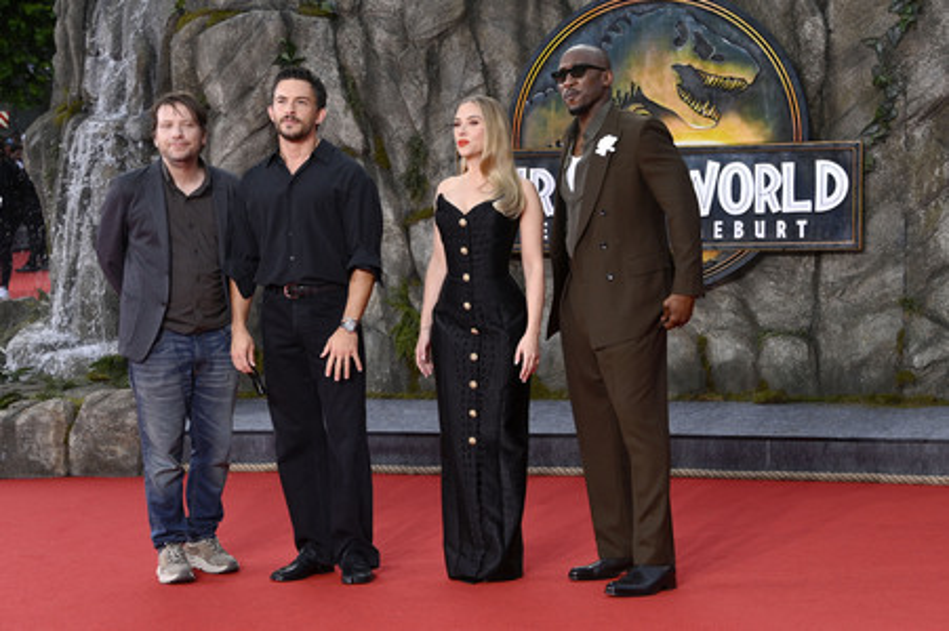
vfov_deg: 13.9
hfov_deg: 20.8
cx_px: 474
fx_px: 2581
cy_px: 316
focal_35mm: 98
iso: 640
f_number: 8
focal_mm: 98
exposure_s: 1/200
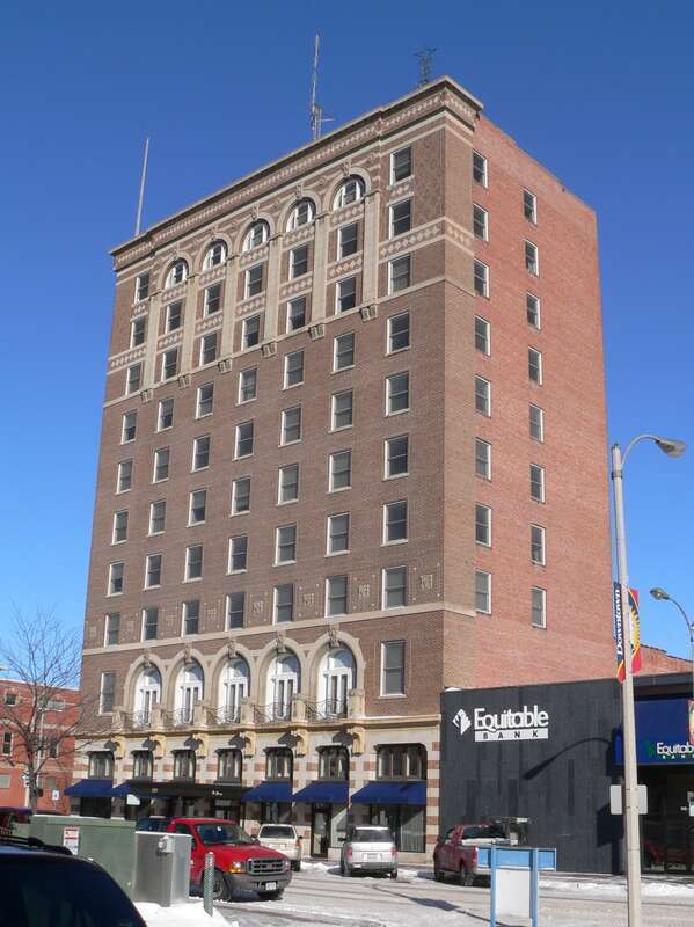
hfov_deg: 39.6
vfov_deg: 51.4
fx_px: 963
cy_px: 464
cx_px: 347
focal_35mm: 36
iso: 80
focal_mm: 6
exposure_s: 1/500
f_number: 5.6
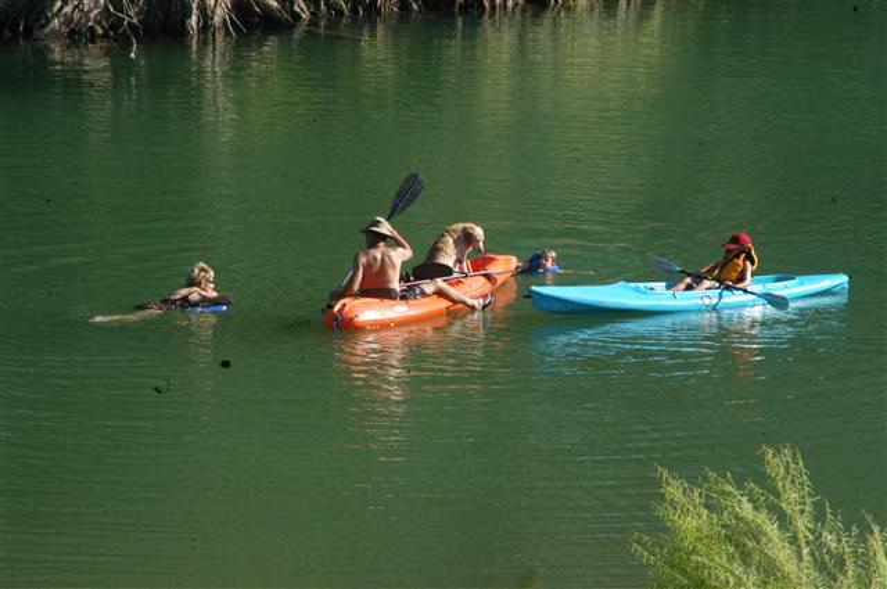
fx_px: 9966
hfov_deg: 5.1
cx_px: 444
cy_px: 294
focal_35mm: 405
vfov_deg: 3.4
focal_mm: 270
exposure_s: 1/320
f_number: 14
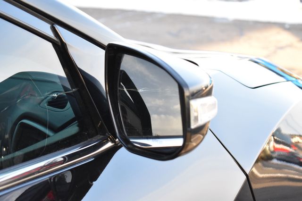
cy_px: 100
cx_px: 151
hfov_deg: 24.6
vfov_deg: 16.5
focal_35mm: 82
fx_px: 692
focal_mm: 55
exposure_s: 1/125
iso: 800
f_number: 5.6
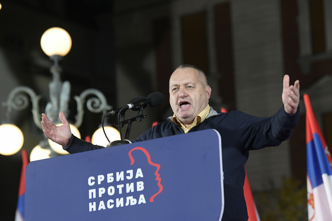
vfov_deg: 9.7
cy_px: 123
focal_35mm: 141
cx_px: 171
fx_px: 1300
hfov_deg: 14.6
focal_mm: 120
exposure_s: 1/640
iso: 2500
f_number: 4
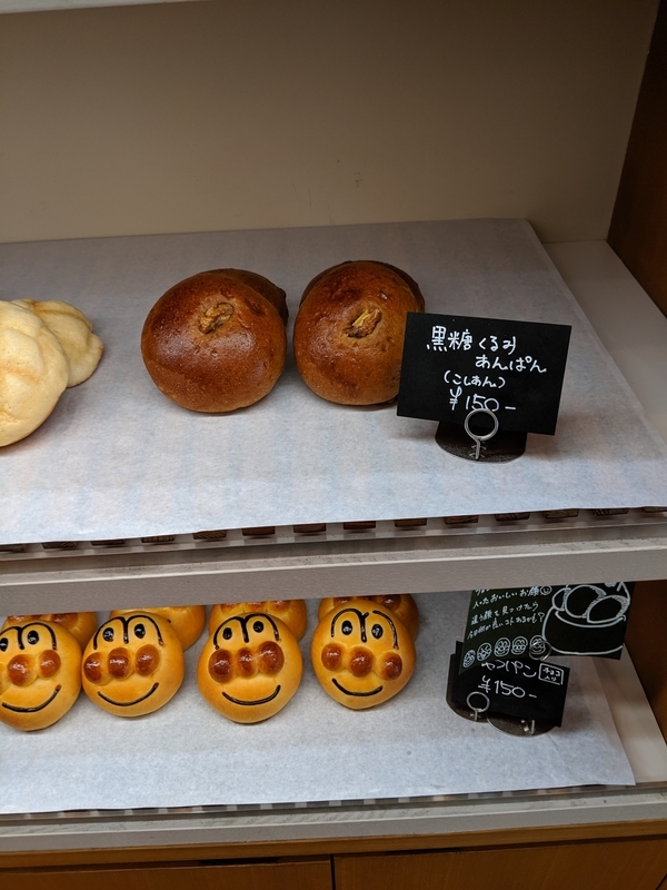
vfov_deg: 65.3
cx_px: 334
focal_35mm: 27
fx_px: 694
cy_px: 445
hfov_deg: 51.4
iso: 93
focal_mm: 4.44
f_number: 1.8
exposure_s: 1/99.9
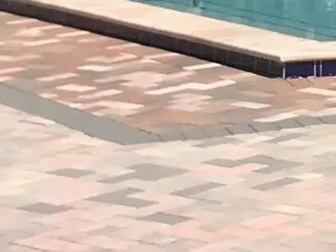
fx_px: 1612
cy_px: -252
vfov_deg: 8.5
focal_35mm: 166
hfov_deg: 9.8
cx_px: 916
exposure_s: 1/3546
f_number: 1.8
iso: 20
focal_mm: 3.99
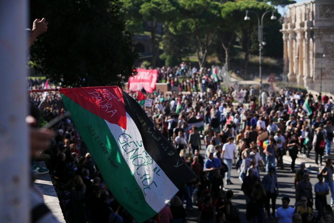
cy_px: 112
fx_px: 649
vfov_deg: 19.5
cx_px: 167
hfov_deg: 28.8
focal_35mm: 70
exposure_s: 1/8000
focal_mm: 70
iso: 640
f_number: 4
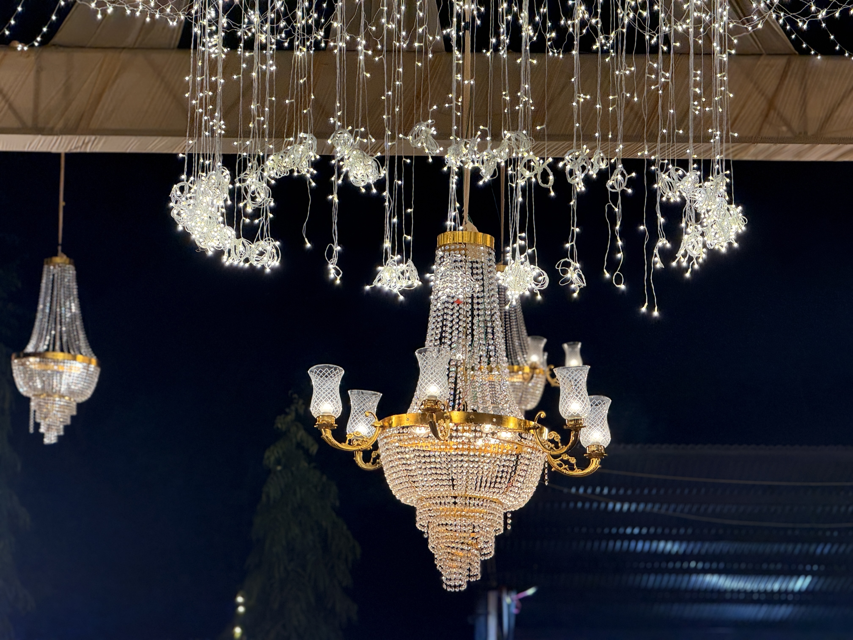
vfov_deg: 12.3
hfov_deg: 16.4
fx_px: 2957
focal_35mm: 120
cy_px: 320
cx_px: 426
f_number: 2.8
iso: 80
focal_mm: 15.66
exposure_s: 1/100
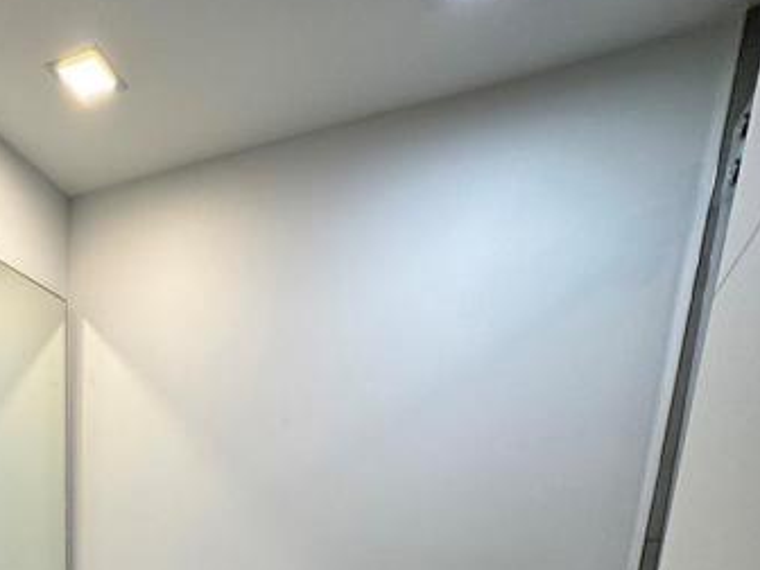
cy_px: 708
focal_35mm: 30
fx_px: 659
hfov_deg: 56.1
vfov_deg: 35.2
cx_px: 163
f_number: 2.2
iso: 64
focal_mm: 2.22
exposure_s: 1/120
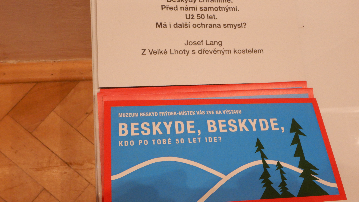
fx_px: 400
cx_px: 195
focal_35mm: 42
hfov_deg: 48.3
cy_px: 90
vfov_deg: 28.3
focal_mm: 6.1
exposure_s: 1/30
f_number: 4.2
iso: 320
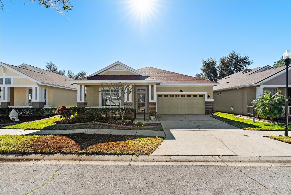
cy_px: 98
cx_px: 146
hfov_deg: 96.7
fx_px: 129
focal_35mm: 16
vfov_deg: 73.8
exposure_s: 1/20
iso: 100
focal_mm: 16
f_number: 8
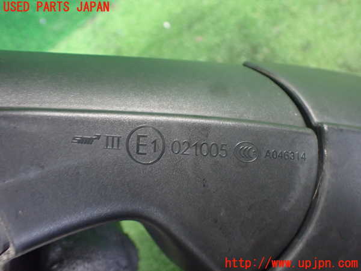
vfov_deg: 46.8
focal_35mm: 30
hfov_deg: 60.0
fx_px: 313
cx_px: 180
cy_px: 136
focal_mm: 5.4
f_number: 2.3
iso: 1000
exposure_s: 1/30
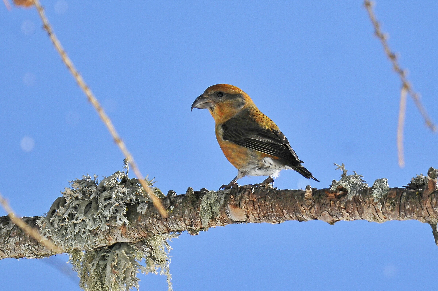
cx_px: 219
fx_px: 10937
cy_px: 146
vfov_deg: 1.5
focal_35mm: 900
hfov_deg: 2.3
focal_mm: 600
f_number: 7.1
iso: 320
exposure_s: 1/1000
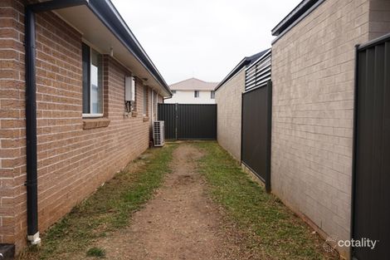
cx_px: 195
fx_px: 325
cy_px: 130
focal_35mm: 30
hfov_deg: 61.9
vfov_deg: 43.6
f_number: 6.3
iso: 100
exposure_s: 1/80
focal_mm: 20
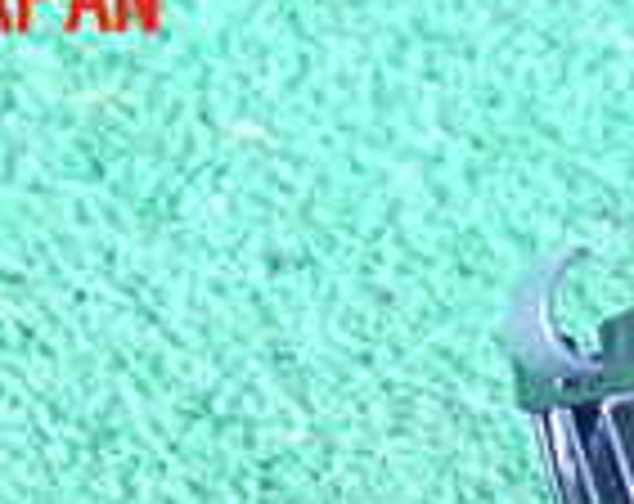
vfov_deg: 9.6
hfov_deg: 12.7
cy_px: 958
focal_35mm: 150
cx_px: 692
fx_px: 2807
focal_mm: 6.37
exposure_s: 1/30
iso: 800
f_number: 2.5
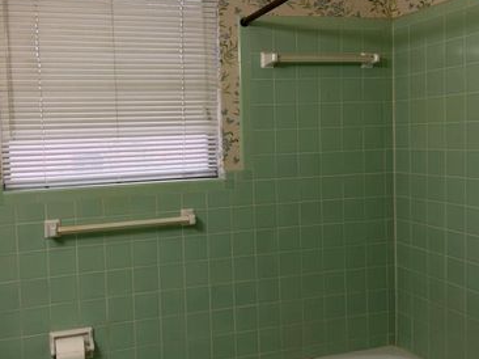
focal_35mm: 39
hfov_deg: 47.7
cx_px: 199
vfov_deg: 36.8
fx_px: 539
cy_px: 171
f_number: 1.78
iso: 100
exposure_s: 1/60
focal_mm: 6.76
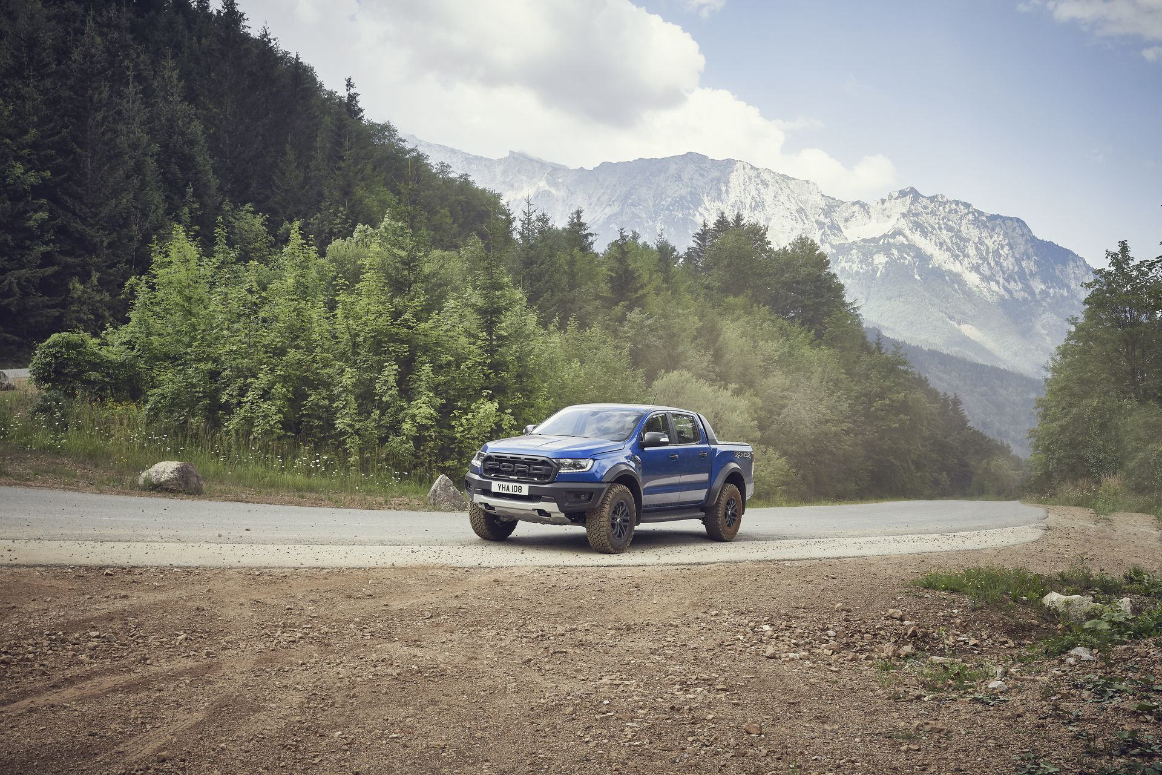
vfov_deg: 37.9
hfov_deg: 54.4
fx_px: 1130
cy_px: 388
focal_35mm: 35
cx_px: 581
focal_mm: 35
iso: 800
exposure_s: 1/100
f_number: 13
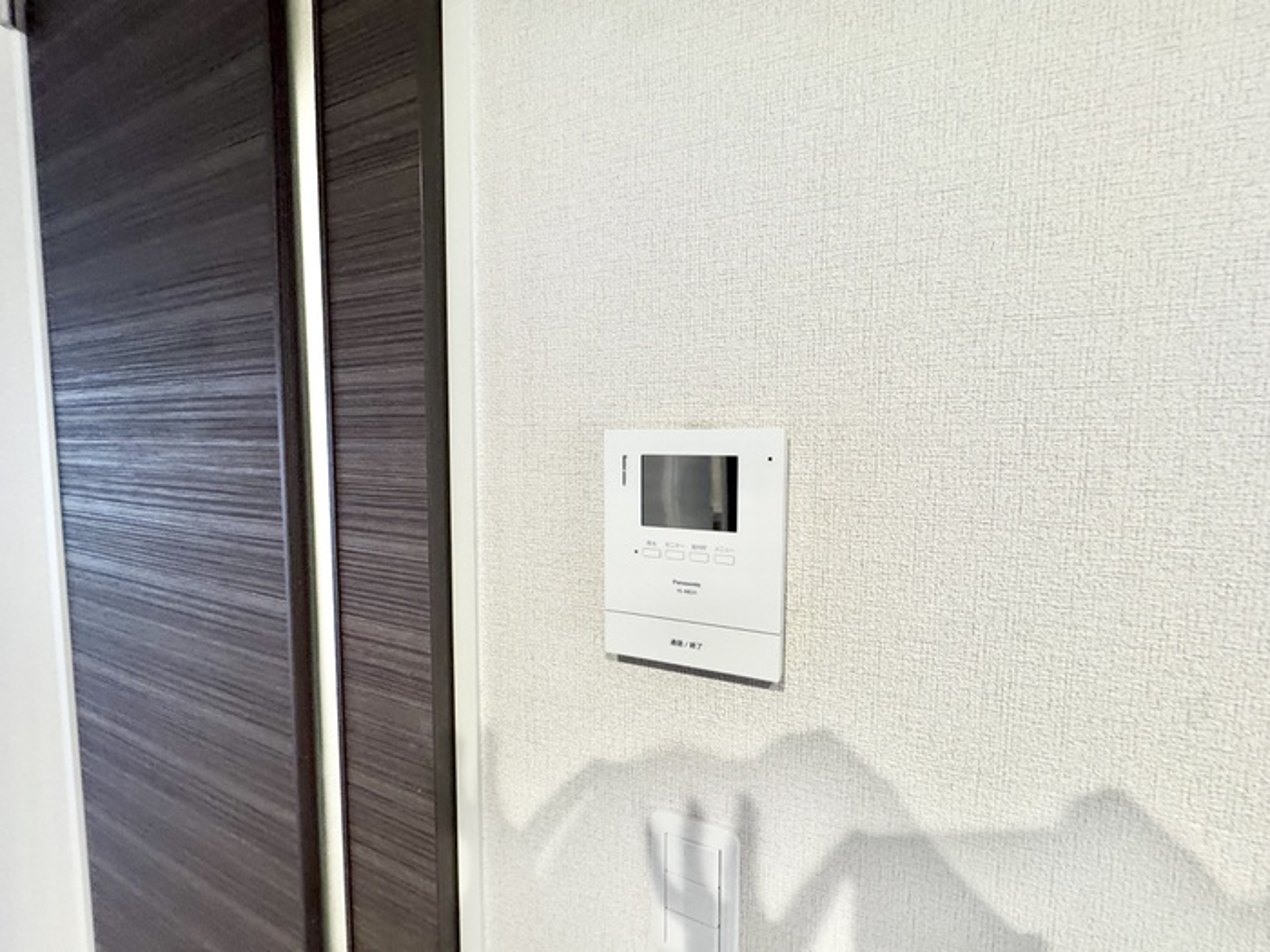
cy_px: 476
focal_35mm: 14
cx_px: 635
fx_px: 514
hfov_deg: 102.1
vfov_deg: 85.7
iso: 320
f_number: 2.2
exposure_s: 1/67
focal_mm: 2.22
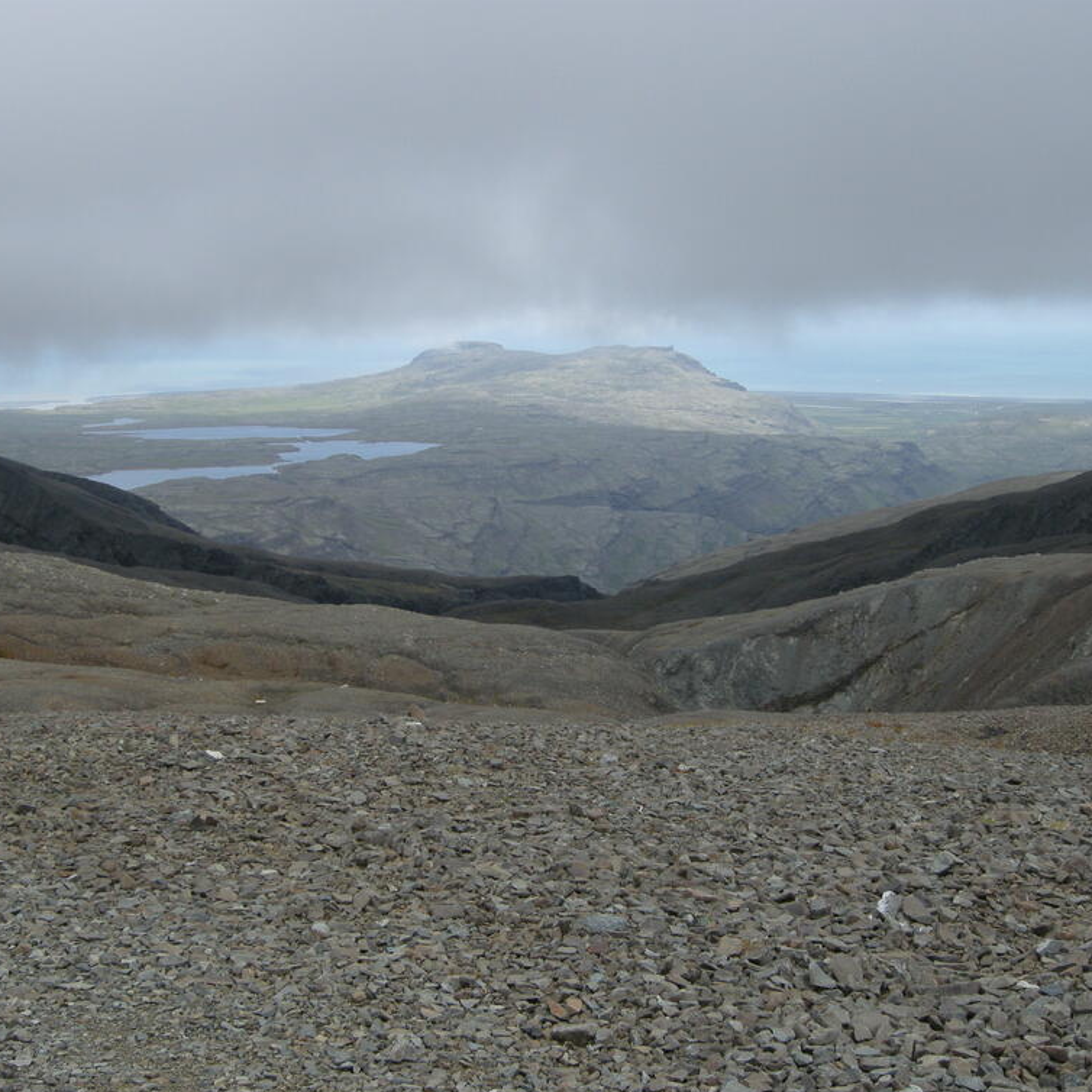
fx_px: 1713
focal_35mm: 48
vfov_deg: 35.4
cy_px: 553
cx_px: 563
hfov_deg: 35.4
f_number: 5.7
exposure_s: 1/296
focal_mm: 8.5
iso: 100
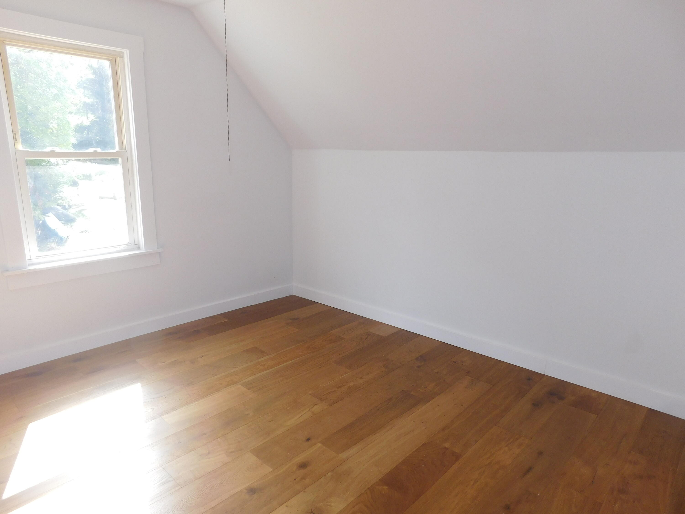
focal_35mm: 23
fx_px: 455
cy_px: 257
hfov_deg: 73.9
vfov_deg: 58.9
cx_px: 342
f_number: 3
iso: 125
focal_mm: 4
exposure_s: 1/125
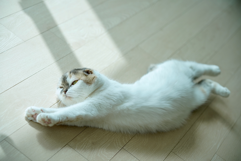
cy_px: 80
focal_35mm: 105
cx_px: 120
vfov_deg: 13.0
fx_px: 703
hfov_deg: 19.5
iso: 250
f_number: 4.5
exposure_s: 1/160
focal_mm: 105
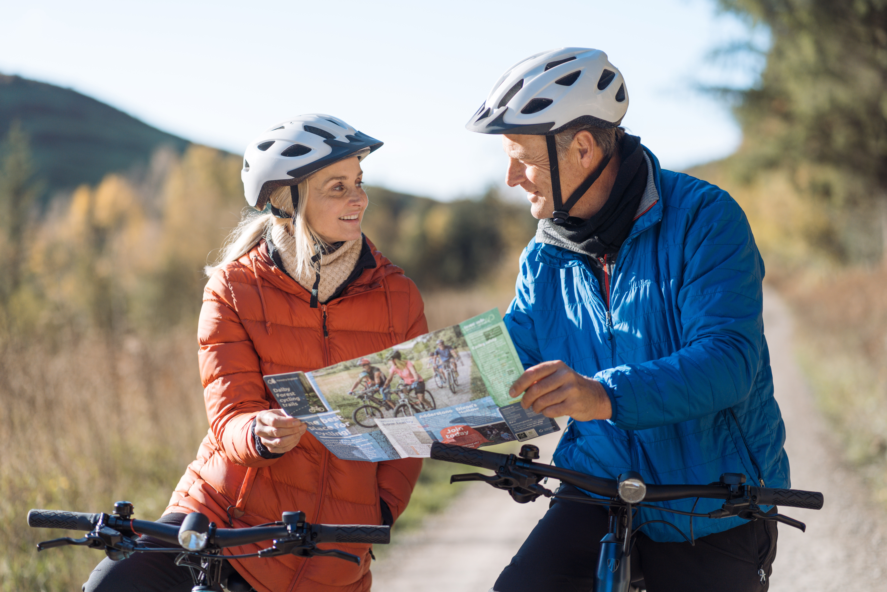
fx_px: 2094
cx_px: 444
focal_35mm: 85
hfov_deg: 23.9
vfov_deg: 16.1
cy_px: 296
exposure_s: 1/4000
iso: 320
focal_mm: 85
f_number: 2.2
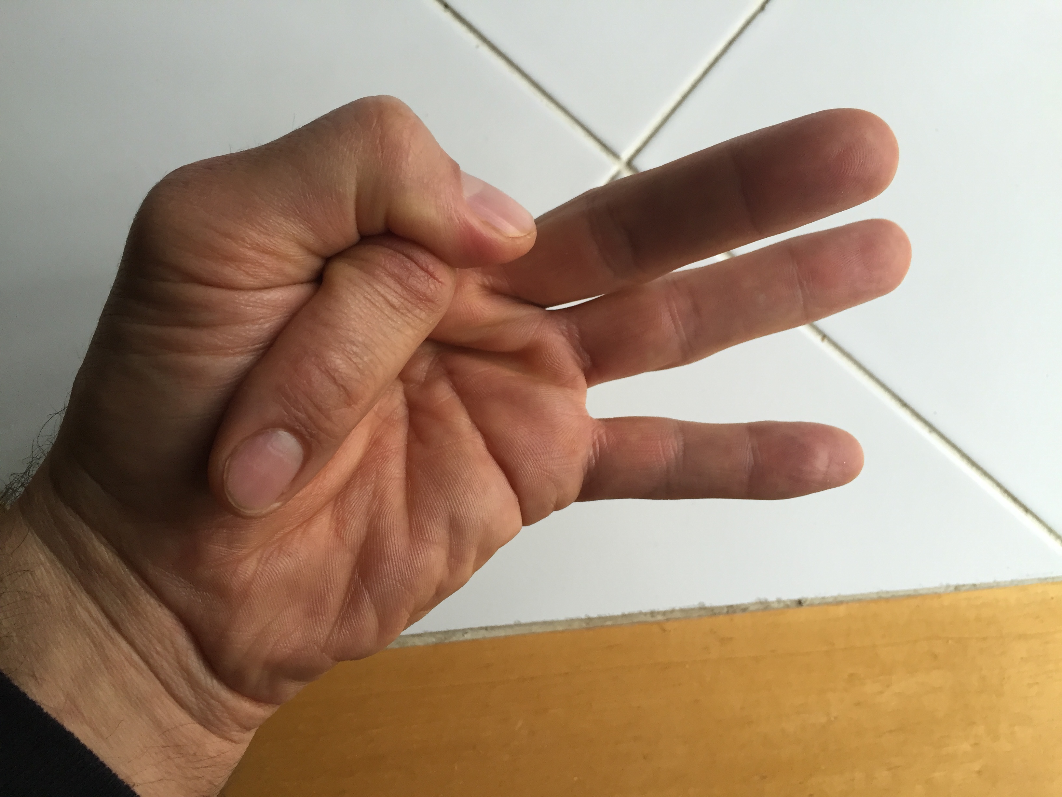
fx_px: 890
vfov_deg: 48.2
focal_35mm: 29
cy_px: 398
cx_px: 531
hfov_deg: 61.7
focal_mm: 4.15
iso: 64
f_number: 2.2
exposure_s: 1/30
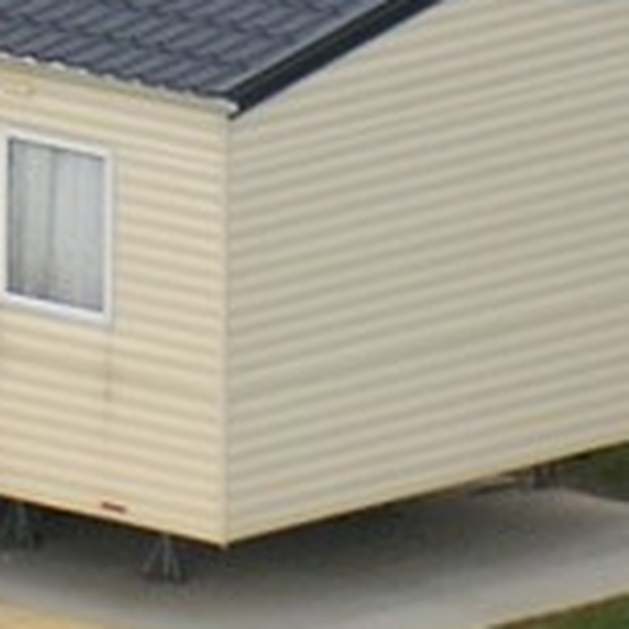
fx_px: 36511
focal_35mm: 1776
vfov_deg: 1.0
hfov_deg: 1.0
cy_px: 423
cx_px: -2627
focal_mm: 200
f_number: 6.3
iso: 400
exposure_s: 1/800
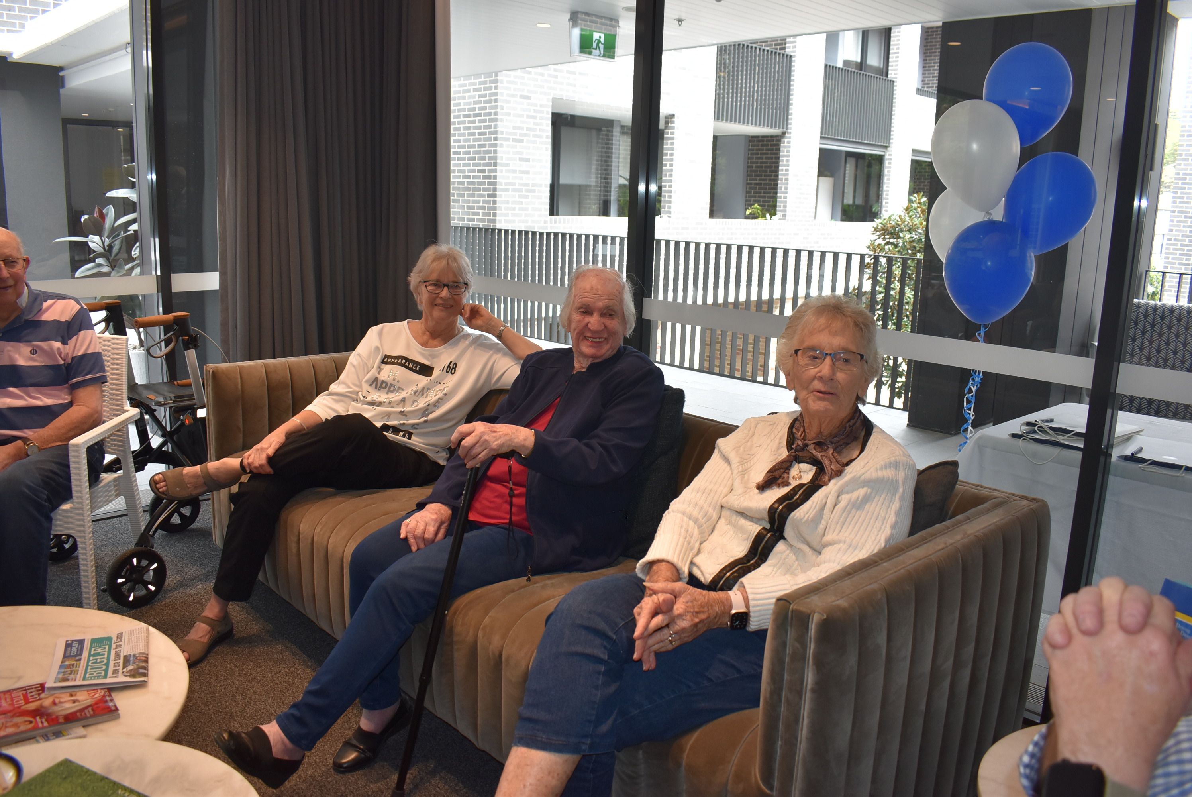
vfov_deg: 48.0
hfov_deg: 67.3
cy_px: 398
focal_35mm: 27
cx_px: 596
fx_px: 895
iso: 640
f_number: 5
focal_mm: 18
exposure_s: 1/200
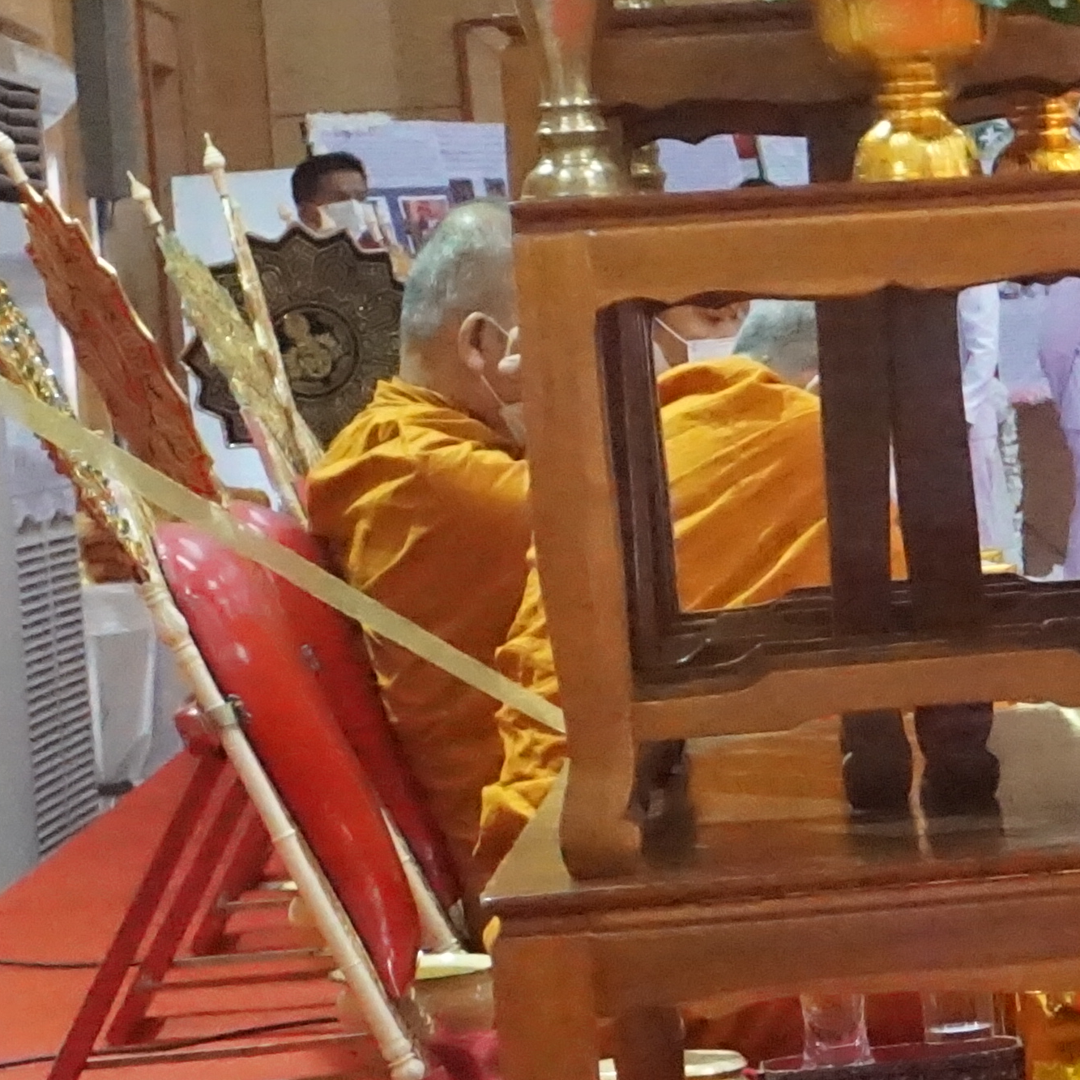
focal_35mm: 178
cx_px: 2078
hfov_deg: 9.3
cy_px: 556
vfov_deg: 9.8
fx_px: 6280
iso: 12800
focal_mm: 31
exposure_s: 1/125
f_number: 7.1
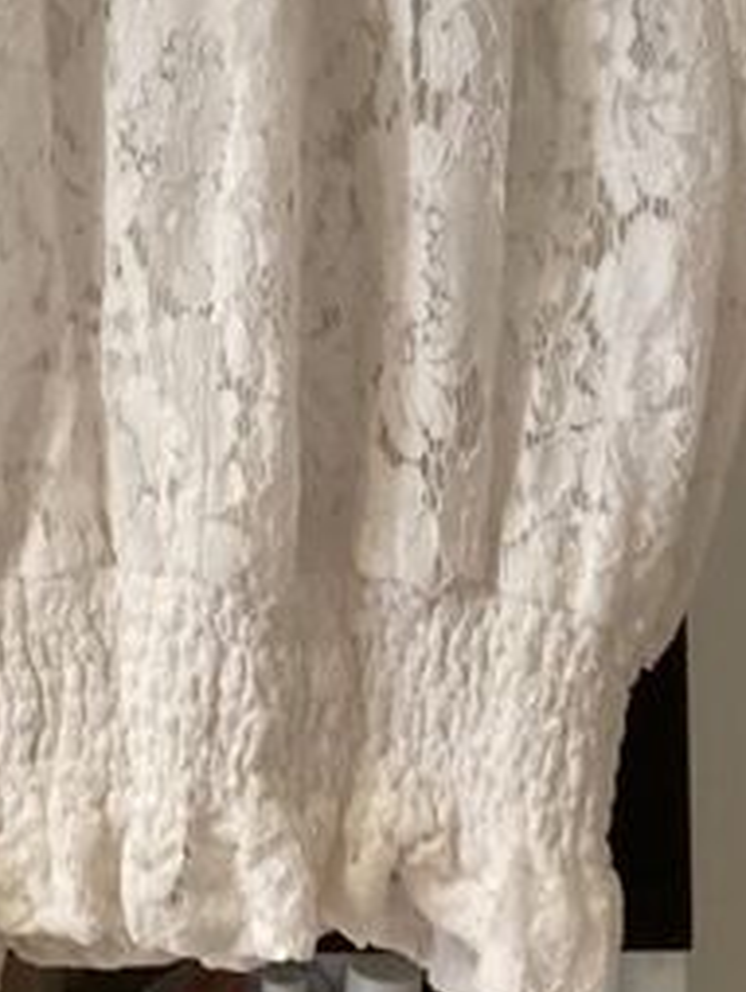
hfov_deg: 18.9
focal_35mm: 78
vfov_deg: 24.3
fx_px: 2238
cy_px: 109
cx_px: 227
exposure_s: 1/30
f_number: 2.4
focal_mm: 3.3
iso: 500
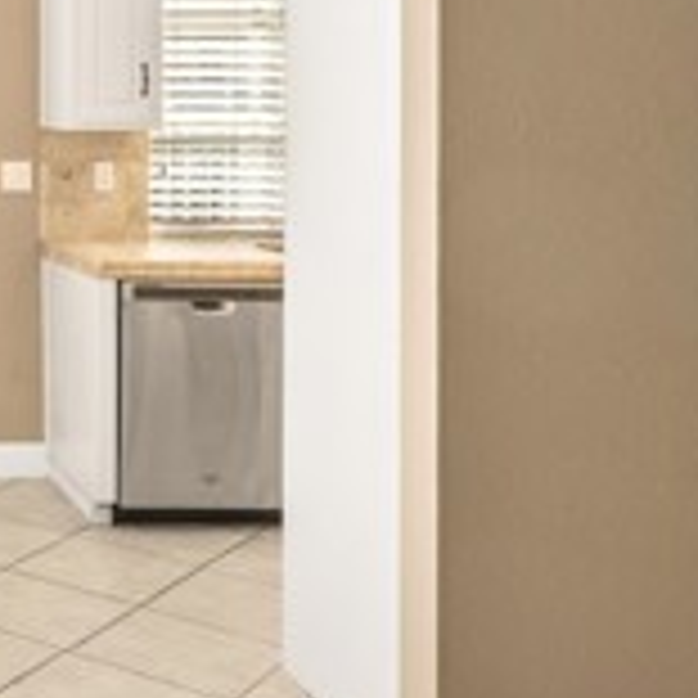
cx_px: -351
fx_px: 1278
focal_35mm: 56
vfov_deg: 29.5
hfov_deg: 24.0
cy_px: 97
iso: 100
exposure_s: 1/40
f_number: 8
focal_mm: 16
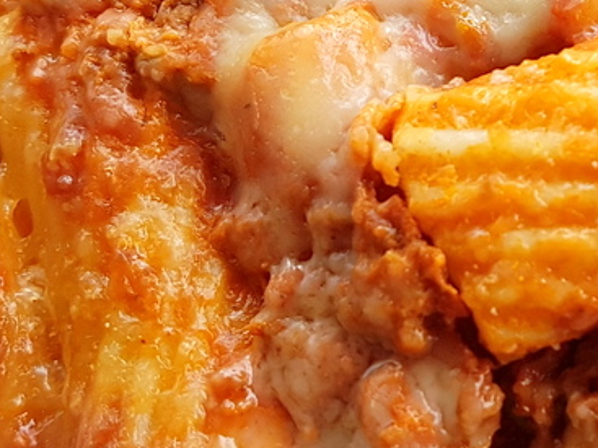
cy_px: 129
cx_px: 691
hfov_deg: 21.6
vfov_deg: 17.3
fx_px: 1468
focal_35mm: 85
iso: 40
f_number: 1.7
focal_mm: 4.2
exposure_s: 1/140
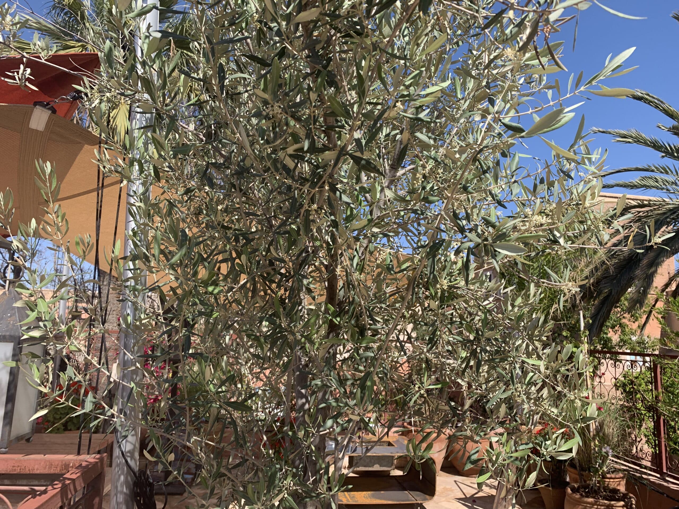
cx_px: 340
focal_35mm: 26
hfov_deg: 67.3
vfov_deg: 53.1
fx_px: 510
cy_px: 254
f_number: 1.8
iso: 25
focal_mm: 4.25
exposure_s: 1/1427
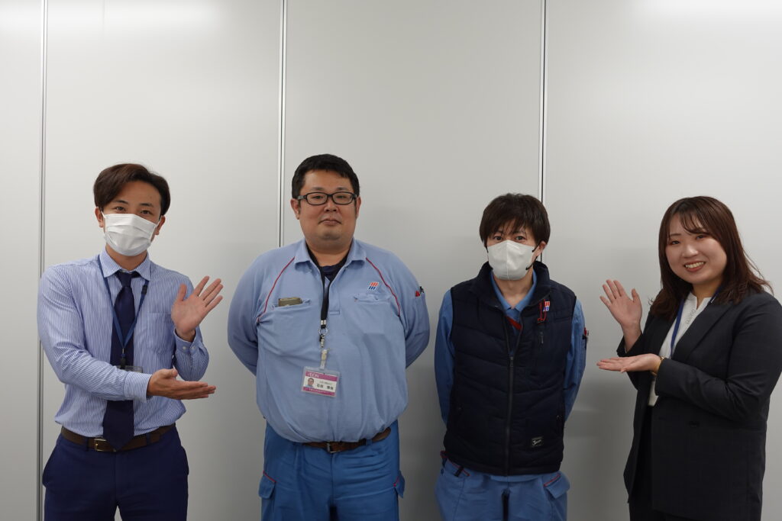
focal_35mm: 31
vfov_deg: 42.3
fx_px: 673
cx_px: 391
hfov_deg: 60.3
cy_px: 260
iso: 125
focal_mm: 12.15
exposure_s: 1/40
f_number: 2.8
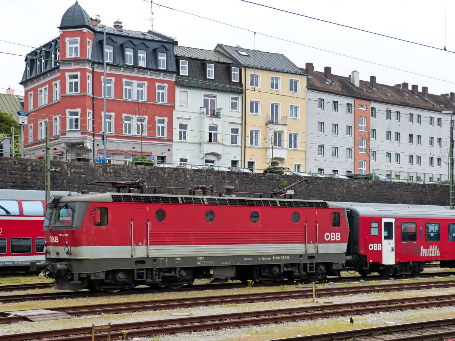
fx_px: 736
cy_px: 170
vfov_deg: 26.1
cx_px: 228
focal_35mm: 56
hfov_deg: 34.3
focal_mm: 10
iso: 160
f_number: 4
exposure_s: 1/320
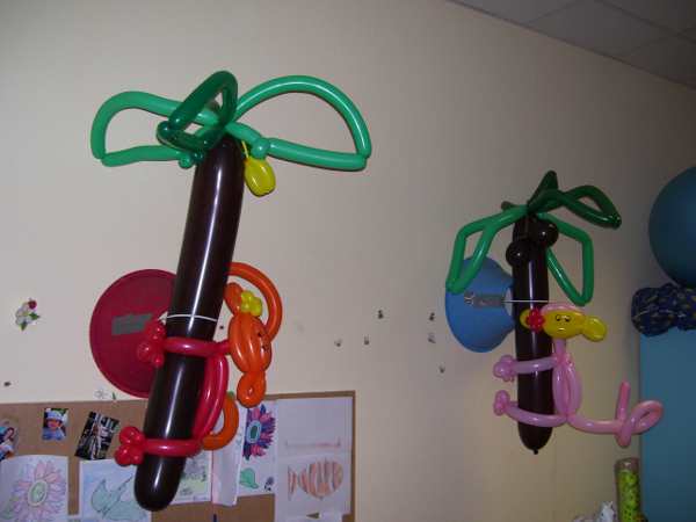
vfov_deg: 38.7
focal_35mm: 37
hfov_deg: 50.1
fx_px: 744
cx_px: 348
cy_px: 261
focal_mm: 6
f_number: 2.7
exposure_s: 1/60
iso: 80
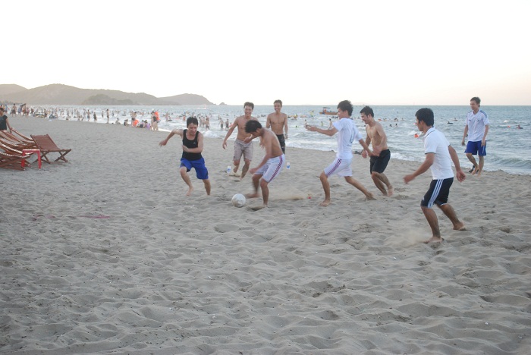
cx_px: 266
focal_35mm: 48
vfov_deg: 28.1
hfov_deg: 41.1
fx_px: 709
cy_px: 178
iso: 200
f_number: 5
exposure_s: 1/80
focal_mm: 32
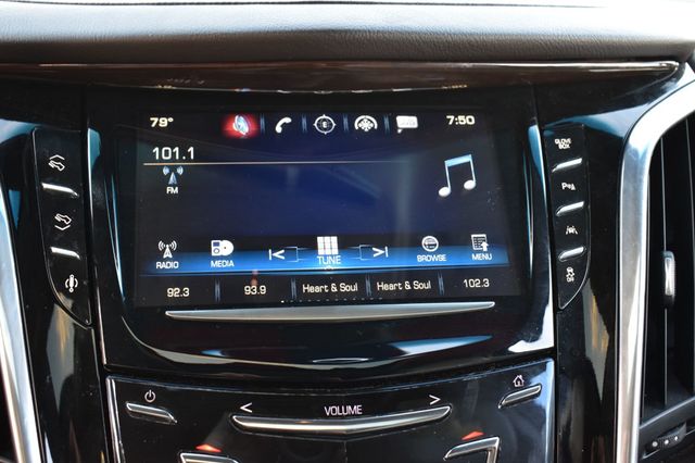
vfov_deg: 28.9
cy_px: 232
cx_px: 348
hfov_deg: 42.3
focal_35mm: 46
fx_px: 897
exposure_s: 1/15
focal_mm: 31
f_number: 6.3
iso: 800
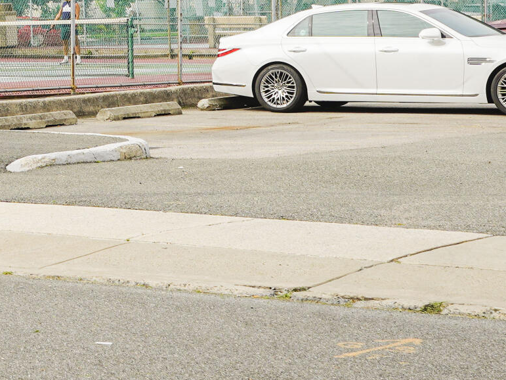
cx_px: -350
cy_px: -161
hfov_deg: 13.7
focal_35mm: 131
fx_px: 1915
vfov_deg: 11.0
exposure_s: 1/125
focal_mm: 35
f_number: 9
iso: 100
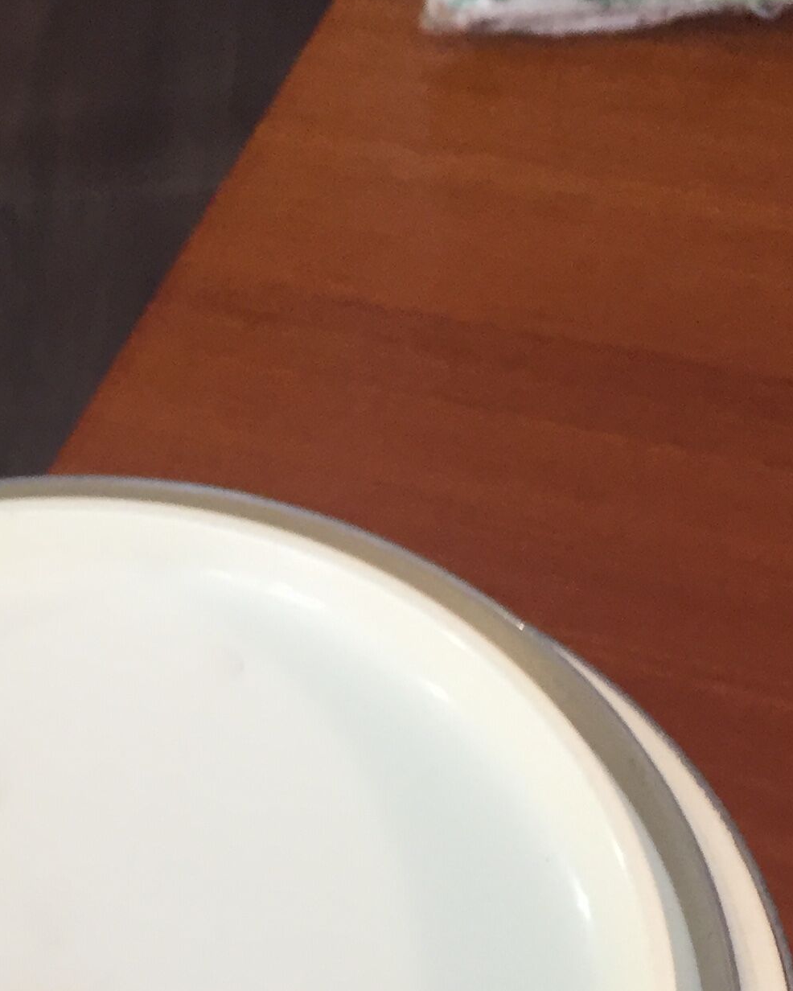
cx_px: 43
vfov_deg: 24.2
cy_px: 1009
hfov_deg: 19.9
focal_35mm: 75
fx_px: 2200
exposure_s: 1/33
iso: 64
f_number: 2.2
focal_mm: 4.15
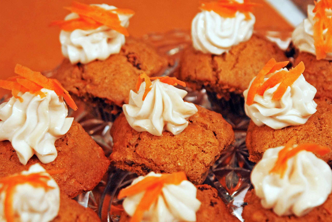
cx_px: 166
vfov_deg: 13.1
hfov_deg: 19.4
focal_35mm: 105
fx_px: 970
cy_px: 111
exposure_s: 1/80
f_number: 4.8
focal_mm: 70
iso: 400
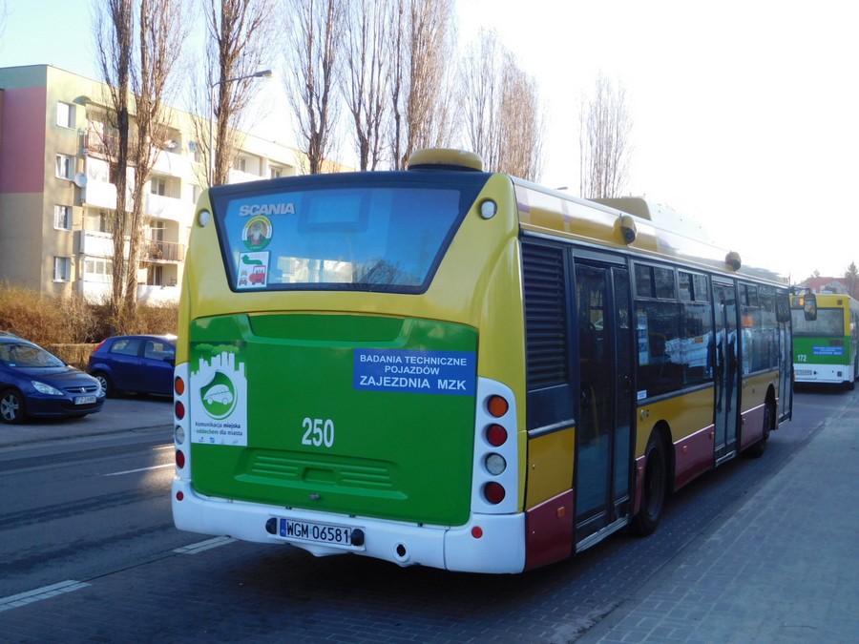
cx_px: 430
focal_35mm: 40
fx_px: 993
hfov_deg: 46.8
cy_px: 322
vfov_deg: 36.0
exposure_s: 1/200
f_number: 3.9
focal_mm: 7.1
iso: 125
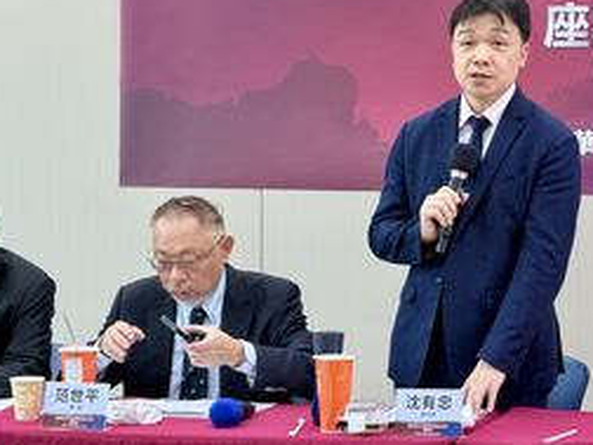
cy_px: 191
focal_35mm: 159
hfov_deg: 12.4
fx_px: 2724
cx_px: 457
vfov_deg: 9.3
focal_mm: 16.89
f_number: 2.8
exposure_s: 1/120
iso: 250
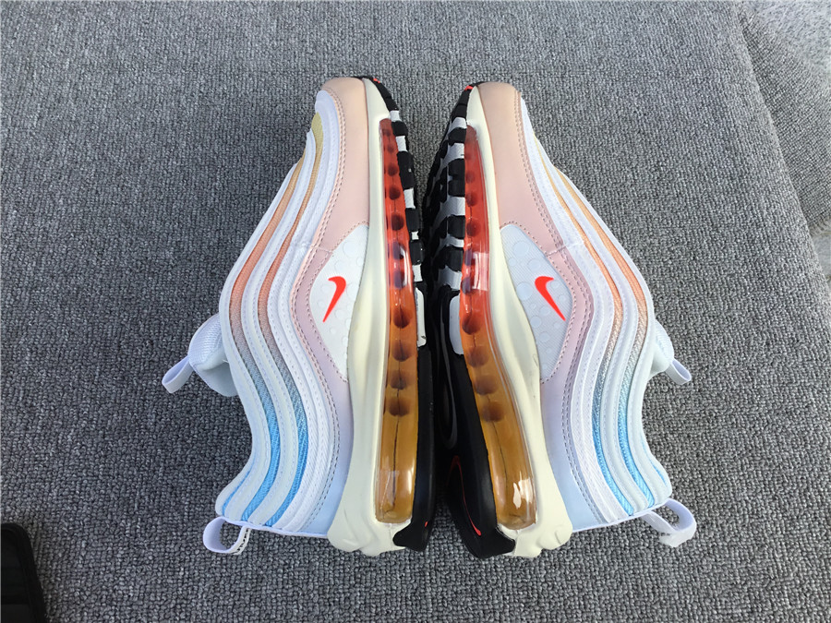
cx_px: 416
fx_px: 744
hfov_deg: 58.4
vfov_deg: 45.4
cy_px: 312
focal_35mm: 31
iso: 25
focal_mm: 3.3
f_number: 2.4
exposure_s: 1/348
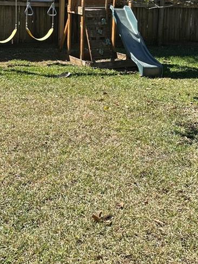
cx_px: 88
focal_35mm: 59
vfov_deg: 31.9
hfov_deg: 24.8
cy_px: 58
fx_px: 450
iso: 80
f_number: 1.78
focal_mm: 6.86
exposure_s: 1/1721
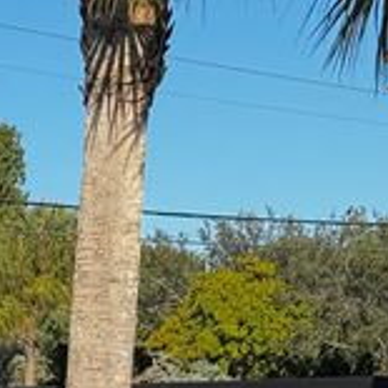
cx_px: -183
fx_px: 2219
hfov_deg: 9.7
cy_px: 558
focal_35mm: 175
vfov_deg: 9.7
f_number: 1.78
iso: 64
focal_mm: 6.76
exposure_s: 1/1923
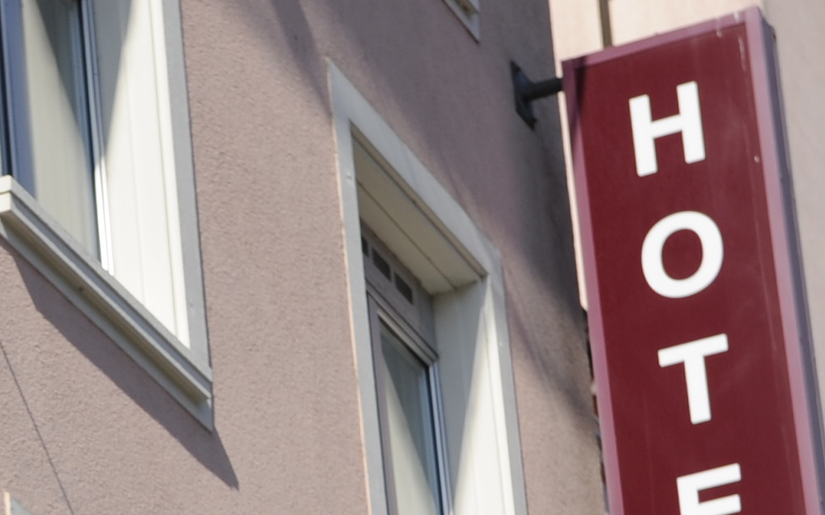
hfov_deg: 7.8
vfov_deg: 4.9
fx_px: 6002
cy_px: 907
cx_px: -229
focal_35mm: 267
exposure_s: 1/1000
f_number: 5.6
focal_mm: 62
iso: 200
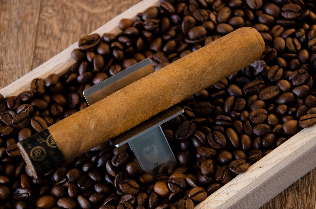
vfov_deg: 11.0
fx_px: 1086
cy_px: 103
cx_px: 154
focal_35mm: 124
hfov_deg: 16.6
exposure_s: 1/30
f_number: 5.3
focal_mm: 80
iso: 800
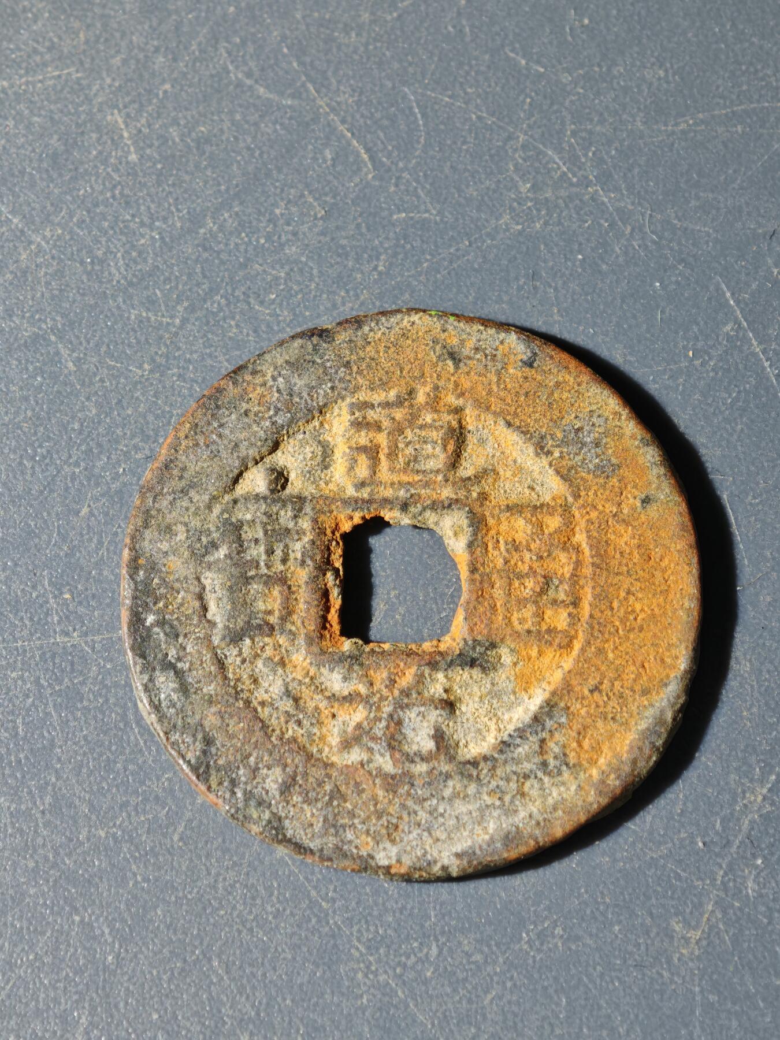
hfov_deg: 14.4
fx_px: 3095
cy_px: 520
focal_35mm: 103
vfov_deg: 19.1
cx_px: 390
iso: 200
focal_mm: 9
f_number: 2
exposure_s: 1/98
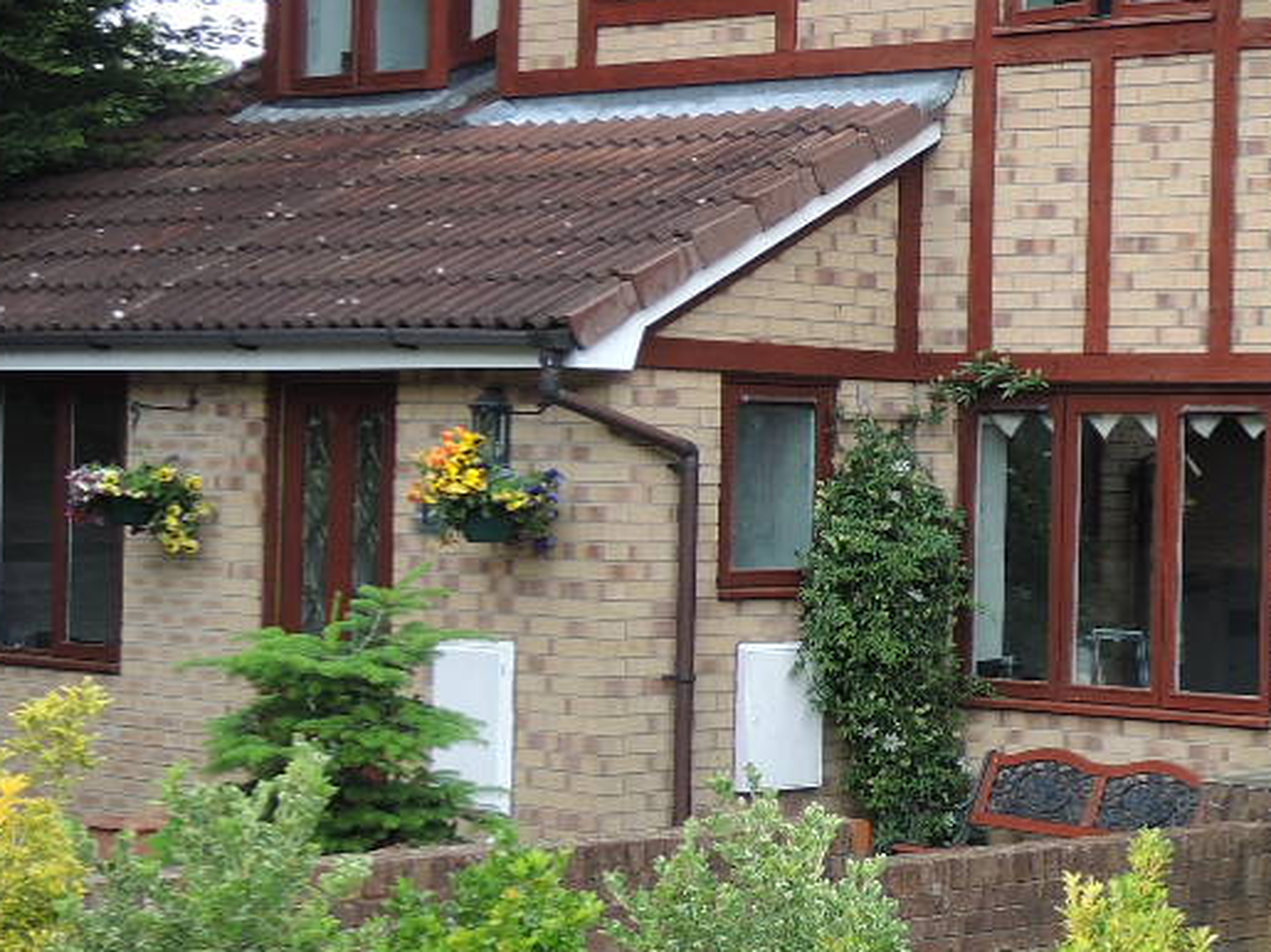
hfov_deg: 20.1
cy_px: 483
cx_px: 1782
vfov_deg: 17.0
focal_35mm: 87
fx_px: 3194
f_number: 2
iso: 80
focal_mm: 6
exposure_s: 1/60
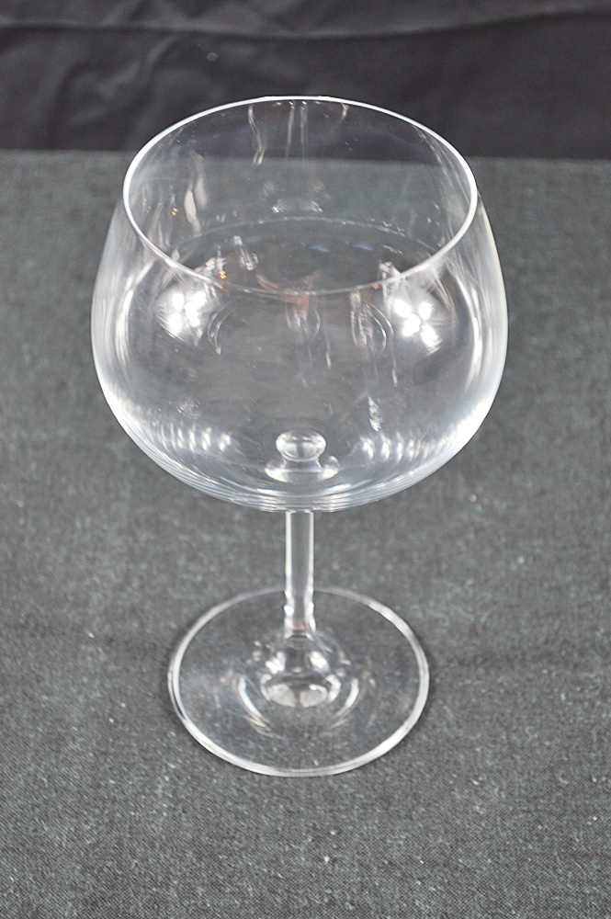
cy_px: 460
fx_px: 2104
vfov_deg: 24.6
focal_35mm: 82
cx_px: 306
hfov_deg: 16.5
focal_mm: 55
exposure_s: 1/15
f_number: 5.6
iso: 400
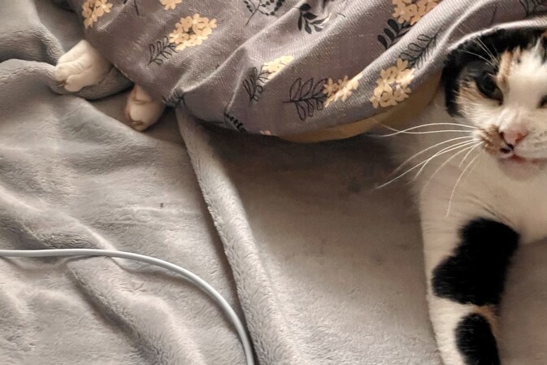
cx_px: 340
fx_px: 1353
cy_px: 247
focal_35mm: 89
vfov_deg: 15.3
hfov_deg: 22.8
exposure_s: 1/30
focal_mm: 7.5
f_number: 2.2
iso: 1250
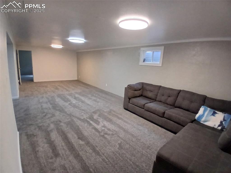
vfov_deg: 74.7
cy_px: 86
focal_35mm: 17
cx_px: 116
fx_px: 113
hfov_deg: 91.1
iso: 320
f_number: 2.2
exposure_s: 1/30
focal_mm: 1.4
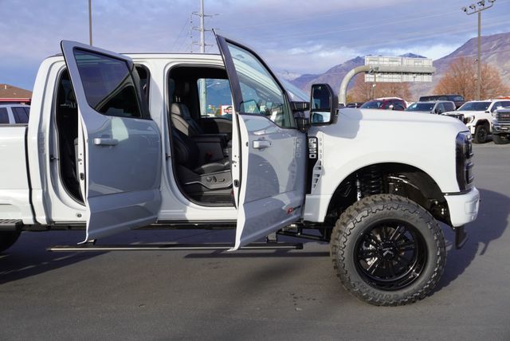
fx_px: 532
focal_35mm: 38
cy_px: 170
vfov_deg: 35.6
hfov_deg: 51.2
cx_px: 255
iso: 100
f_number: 8
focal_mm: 25
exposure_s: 1/125
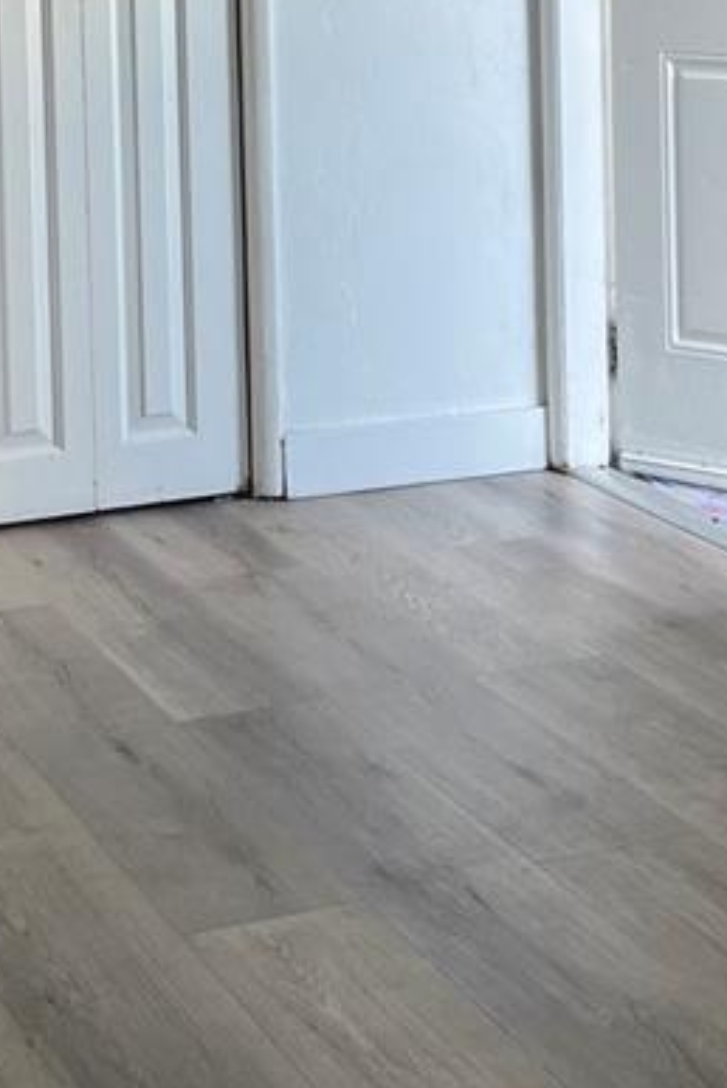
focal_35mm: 84
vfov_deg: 23.0
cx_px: 279
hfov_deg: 16.3
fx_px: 2540
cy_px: -56
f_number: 1.5
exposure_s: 1/121
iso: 50
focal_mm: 5.7
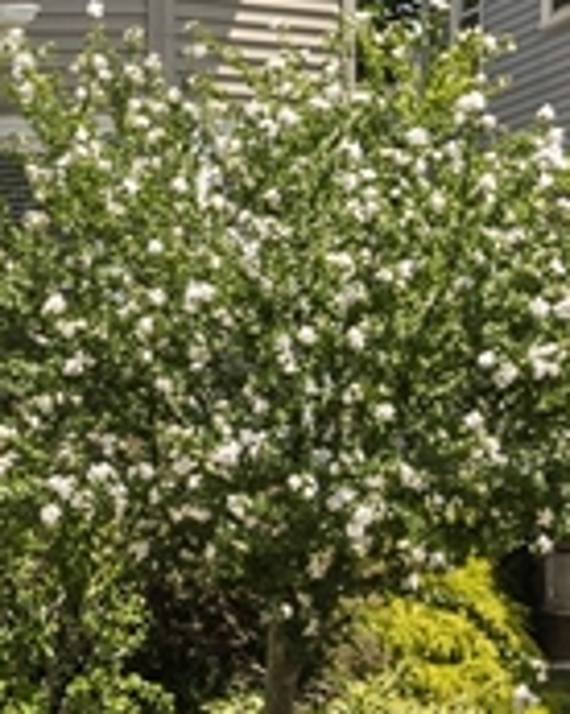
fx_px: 3760
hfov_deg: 8.3
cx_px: -500
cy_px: -89
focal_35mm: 178
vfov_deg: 10.7
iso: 320
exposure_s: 1/640
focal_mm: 32
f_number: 7.1
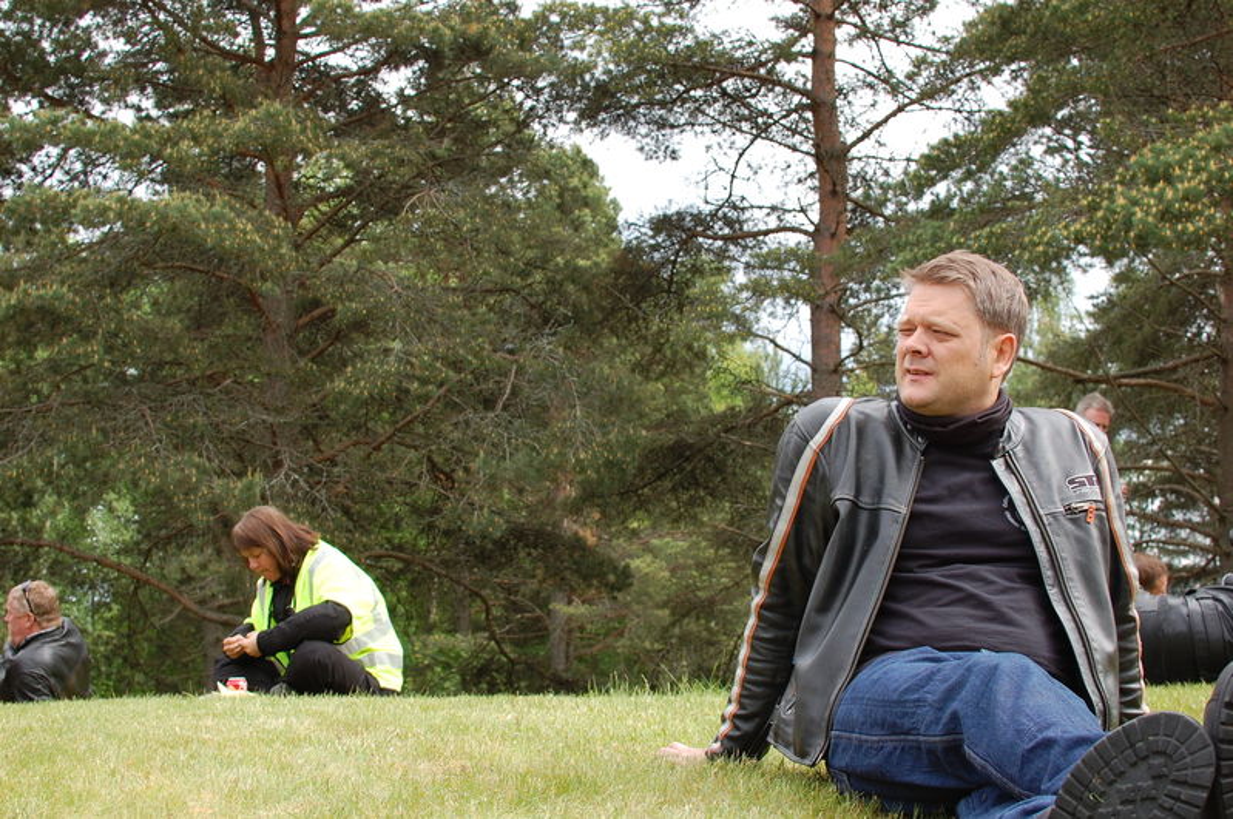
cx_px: 616
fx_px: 1796
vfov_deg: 25.7
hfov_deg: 37.9
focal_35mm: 52
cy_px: 410
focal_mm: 35
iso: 200
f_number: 6.3
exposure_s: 1/160
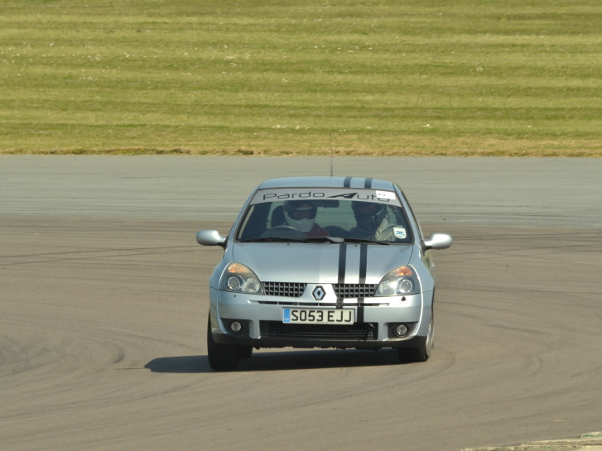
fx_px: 9181
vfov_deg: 2.8
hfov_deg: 3.8
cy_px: 237
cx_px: 192
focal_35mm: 528
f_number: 20
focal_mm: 260
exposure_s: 1/100
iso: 200
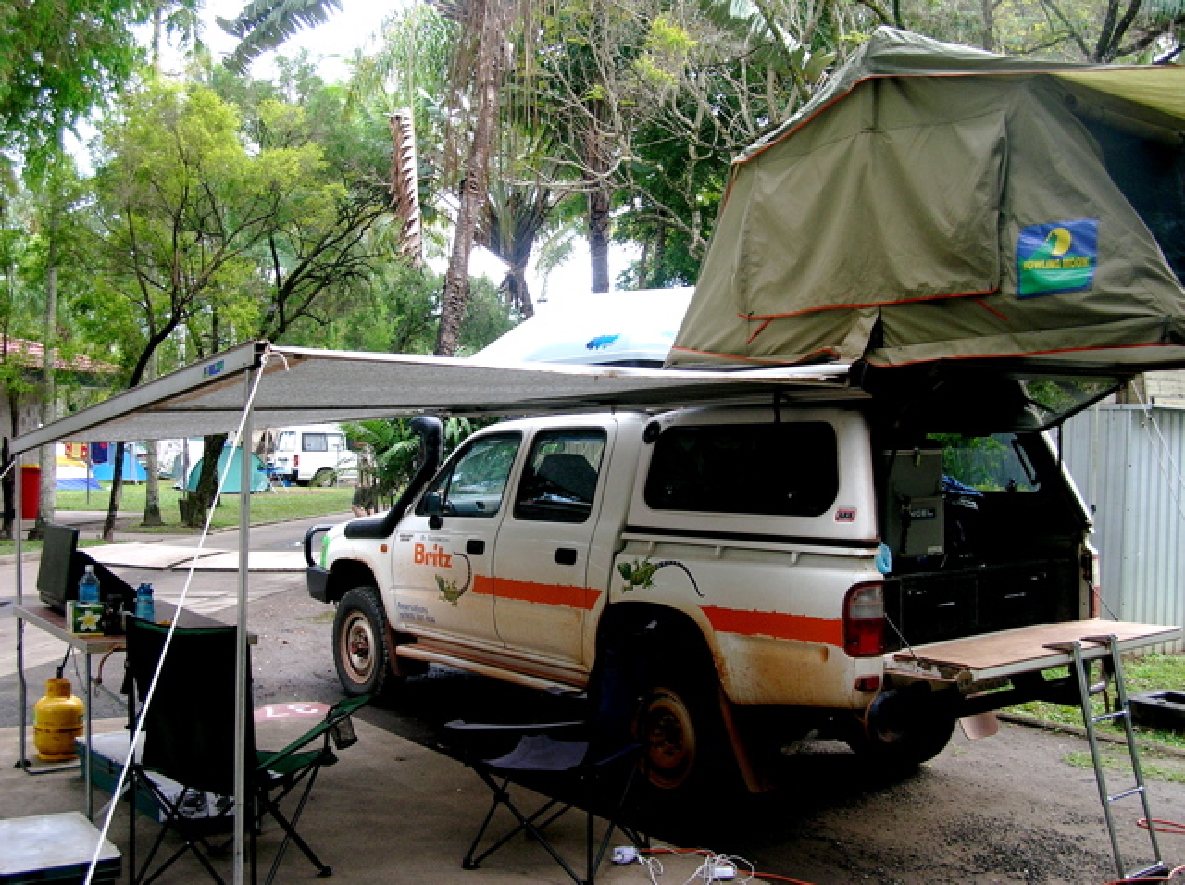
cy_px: 442
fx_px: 1231
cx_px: 592
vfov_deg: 39.6
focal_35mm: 36
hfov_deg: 51.4
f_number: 2.7
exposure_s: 1/76.3
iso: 50
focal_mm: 6
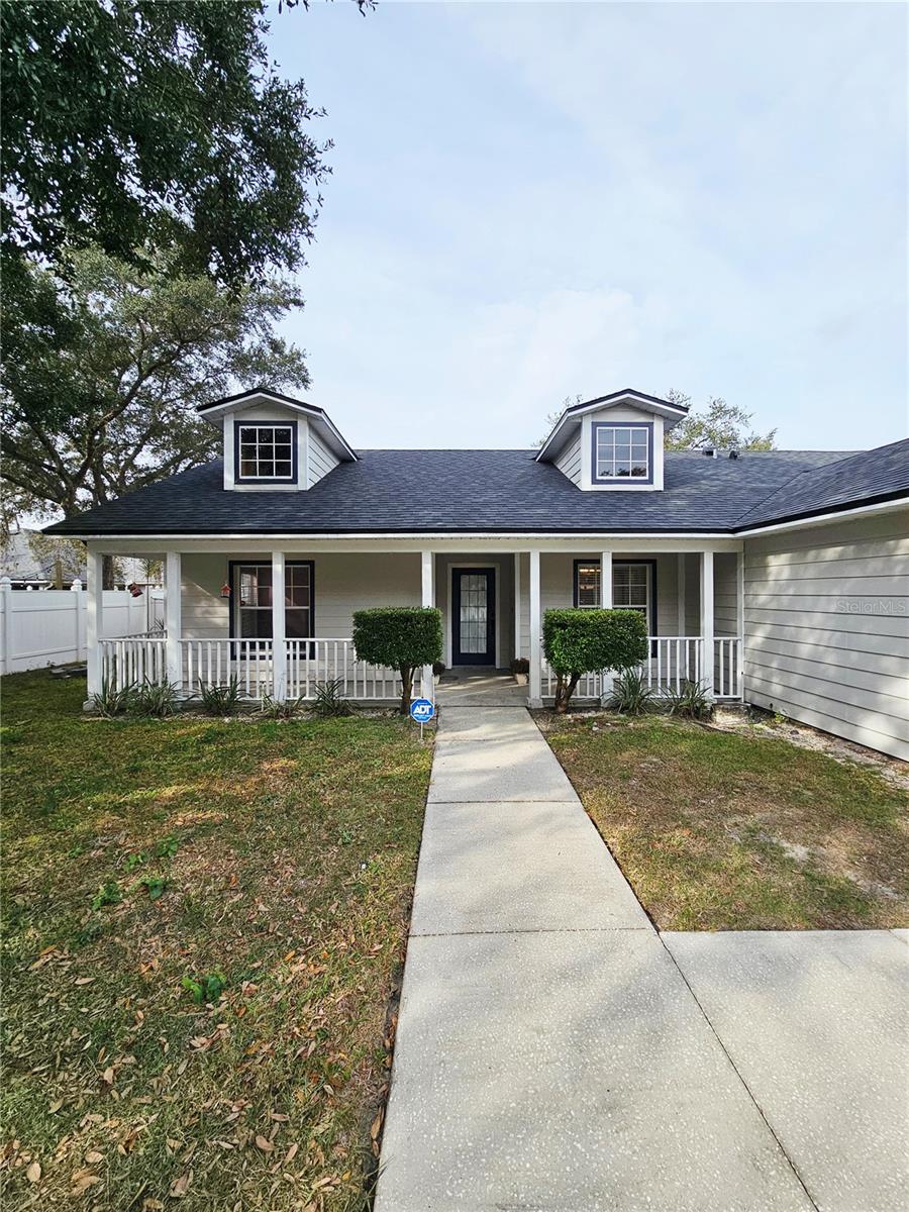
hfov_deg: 89.9
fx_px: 455
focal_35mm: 13
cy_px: 606
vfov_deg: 106.2
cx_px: 454
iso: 50
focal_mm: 2.2
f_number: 2.2
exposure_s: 1/2000
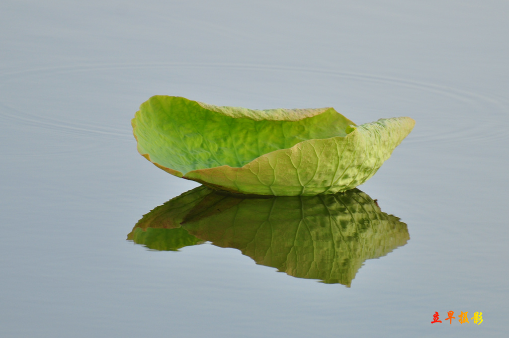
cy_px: 169
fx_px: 6354
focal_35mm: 450
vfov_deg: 3.0
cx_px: 254
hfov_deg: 4.6
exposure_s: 1/160
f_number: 5.6
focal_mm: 300
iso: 200
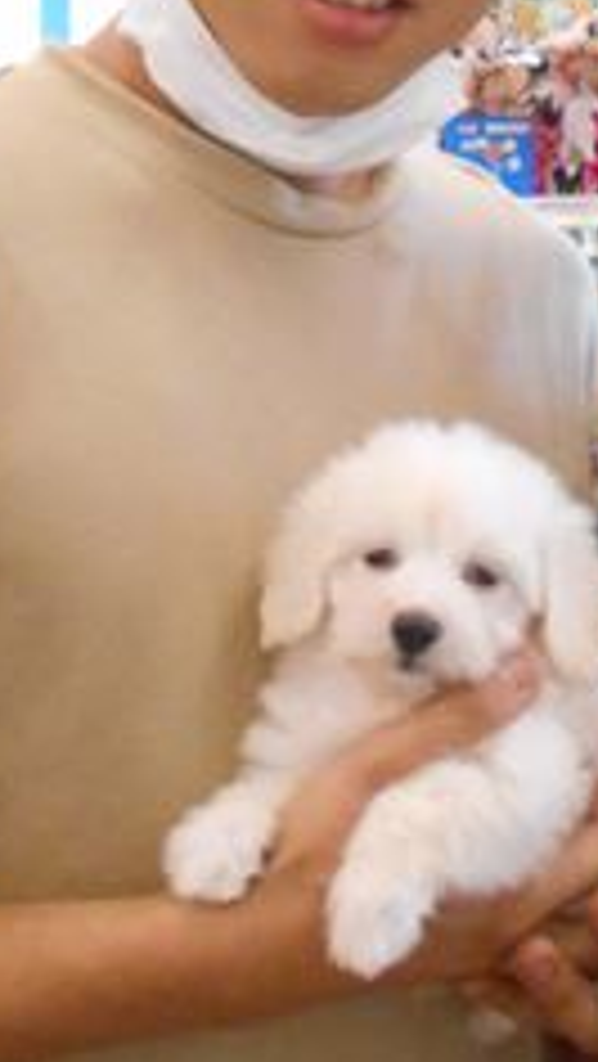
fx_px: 2027
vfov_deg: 28.5
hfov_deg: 16.6
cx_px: 499
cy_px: 158
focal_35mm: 72
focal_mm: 4.6
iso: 800
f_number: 3.2
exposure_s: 1/80
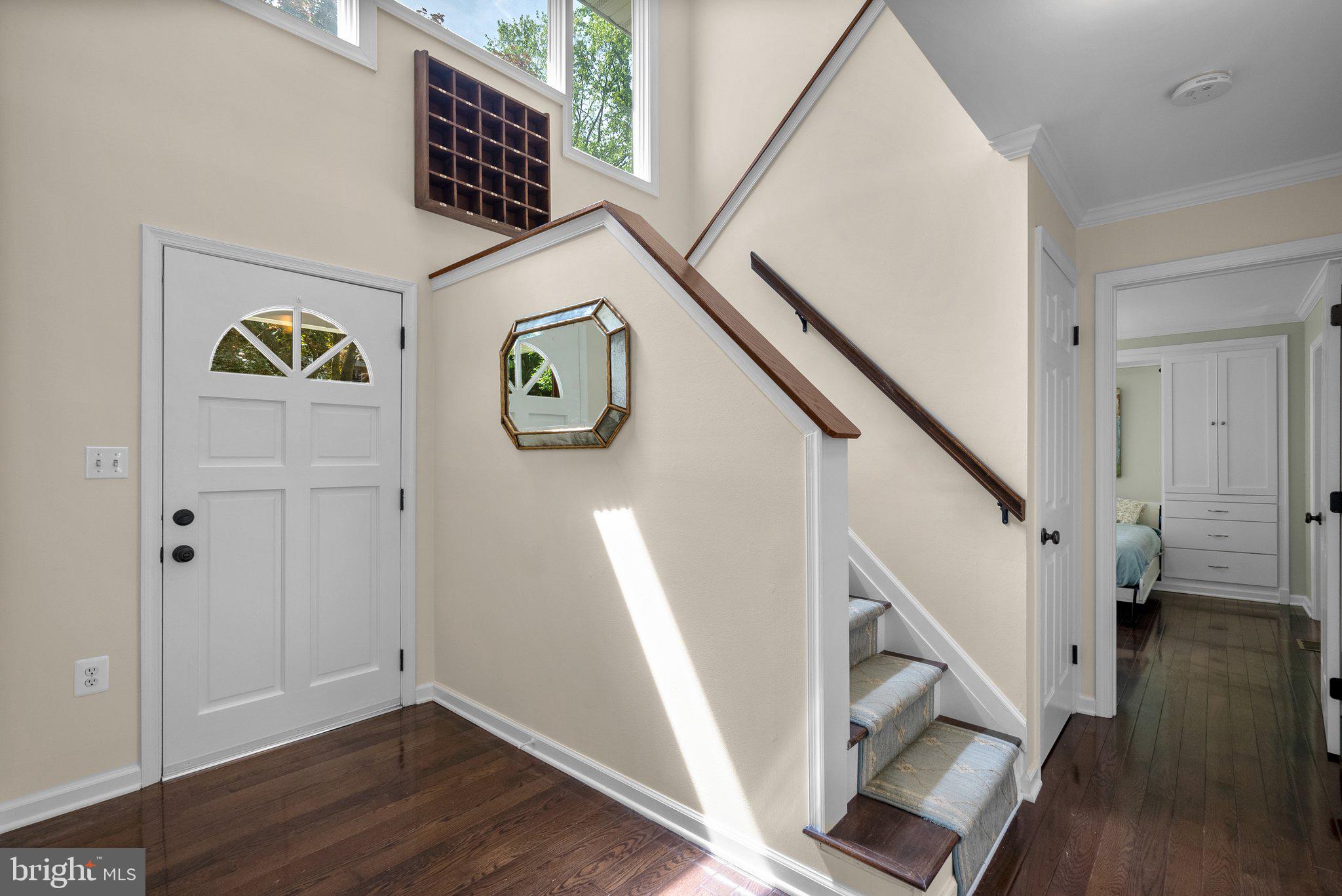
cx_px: 671
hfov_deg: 96.7
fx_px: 597
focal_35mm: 16
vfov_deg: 73.8
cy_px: 448
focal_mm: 16
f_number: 8
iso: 200
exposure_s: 1/13
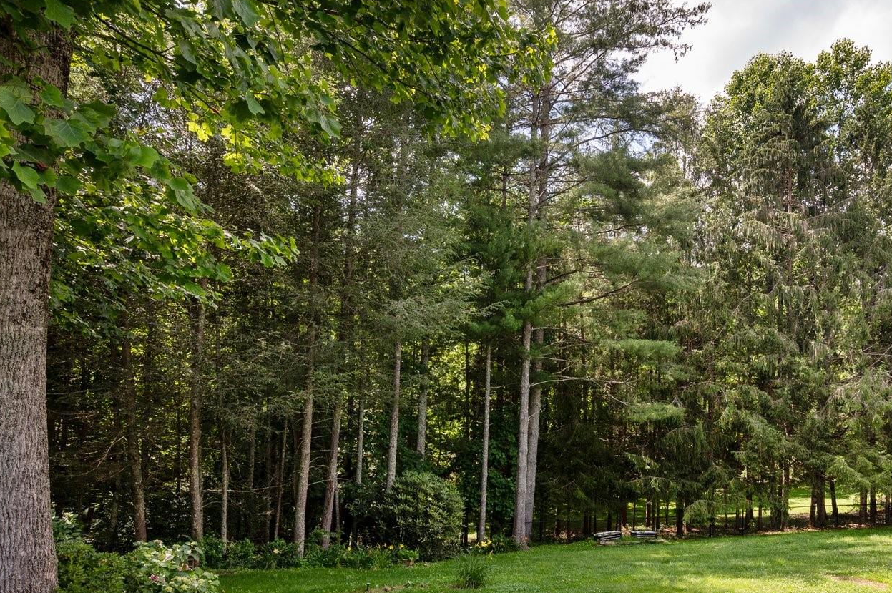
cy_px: 414
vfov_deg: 53.5
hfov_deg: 74.7
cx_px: 563
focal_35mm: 23
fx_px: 569
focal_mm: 14
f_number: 8
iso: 250
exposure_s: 1/250
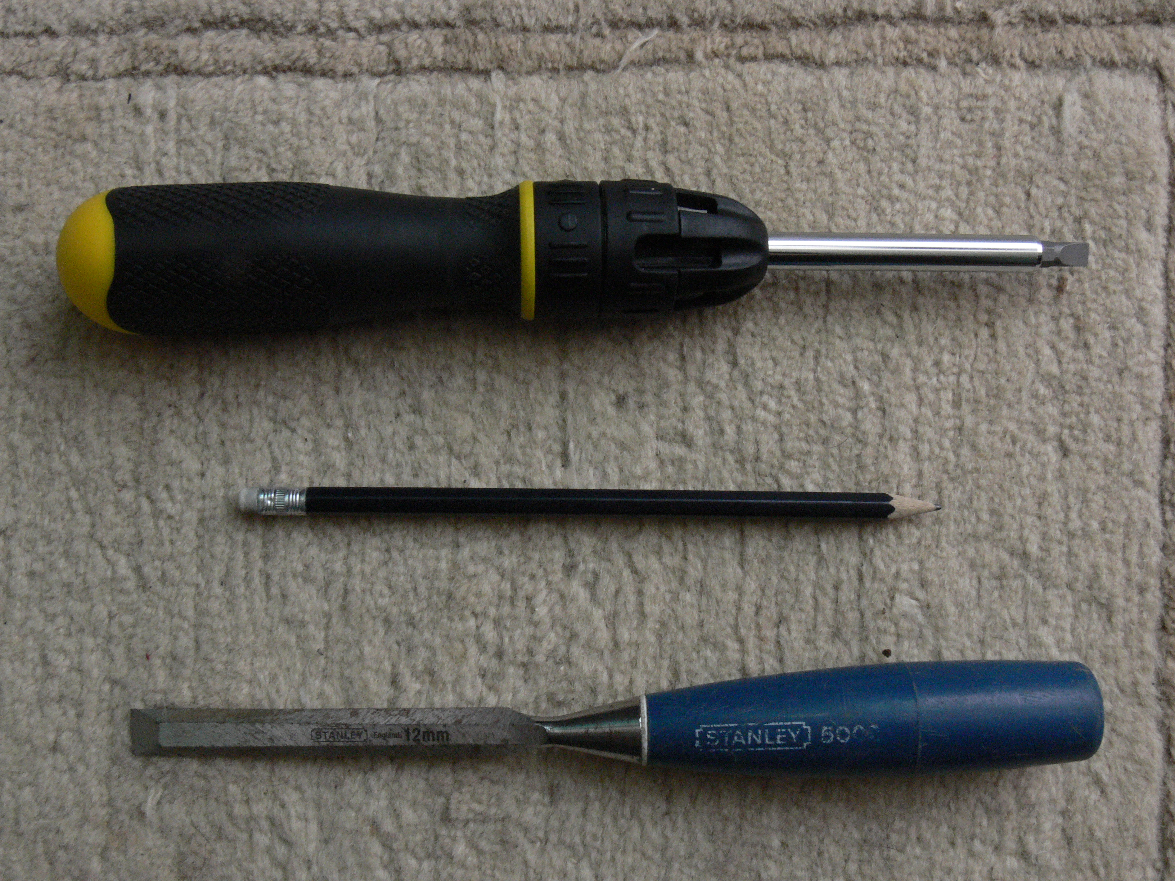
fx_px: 1188
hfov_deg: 52.6
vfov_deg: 40.7
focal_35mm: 35
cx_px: 588
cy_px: 440
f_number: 11
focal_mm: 7.4
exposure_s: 1/160
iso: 200
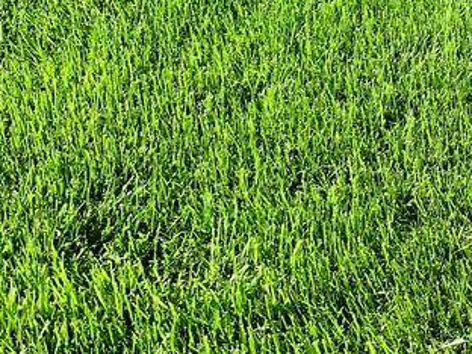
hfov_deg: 21.0
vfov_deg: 13.4
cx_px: 475
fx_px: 1227
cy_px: -410
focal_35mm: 90
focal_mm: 4.25
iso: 40
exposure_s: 1/1350
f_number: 1.8
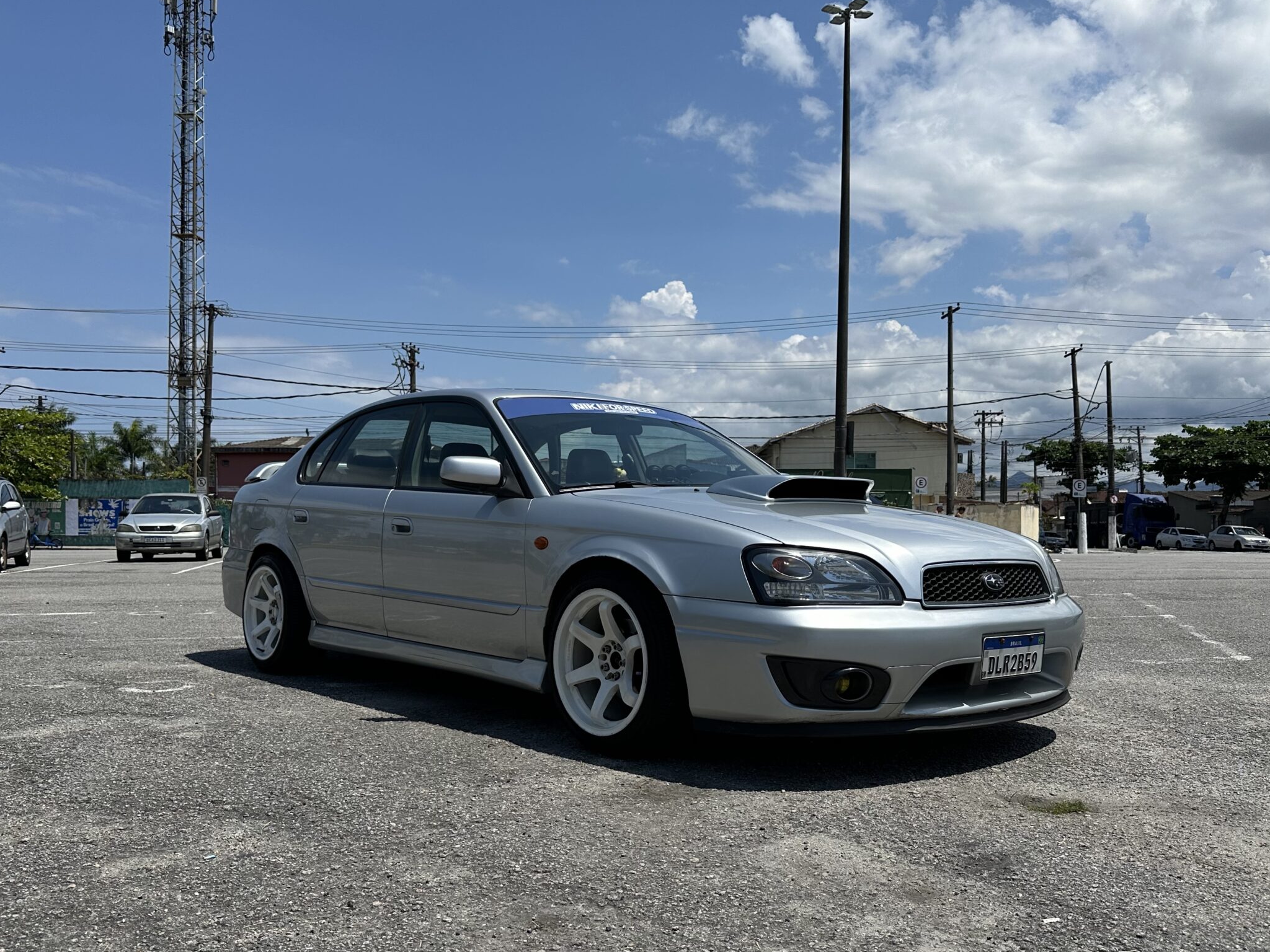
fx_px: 1101
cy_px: 521
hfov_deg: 60.0
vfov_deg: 46.7
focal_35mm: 30
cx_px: 621
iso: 80
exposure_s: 1/8197
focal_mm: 6.86
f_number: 1.78
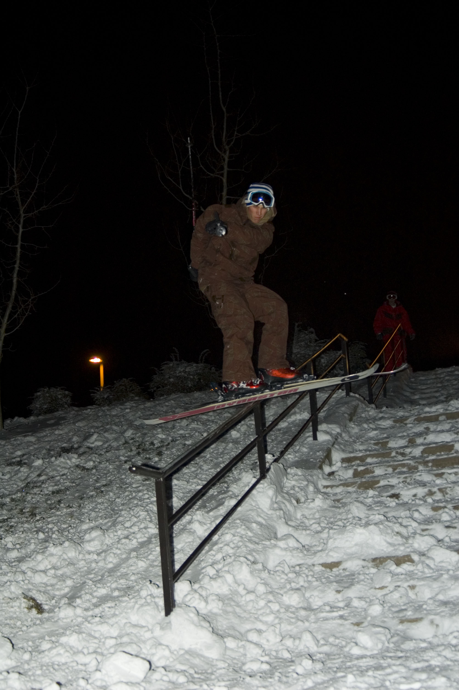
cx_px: 230
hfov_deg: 28.9
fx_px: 891
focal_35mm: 46
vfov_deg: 42.4
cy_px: 345
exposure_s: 1/60
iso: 400
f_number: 3.3
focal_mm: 31
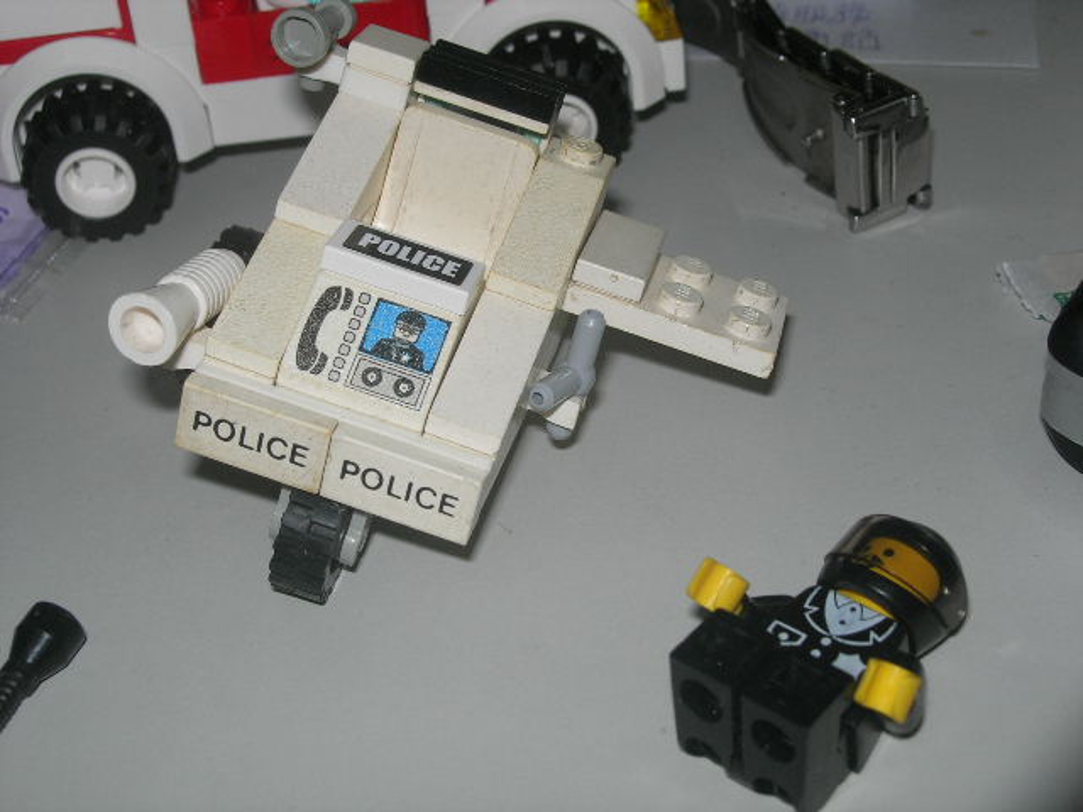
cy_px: 406
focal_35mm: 61
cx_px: 542
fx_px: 1908
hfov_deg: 31.7
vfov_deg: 24.0
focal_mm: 12.7
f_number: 5.9
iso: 64
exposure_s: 1/60.1
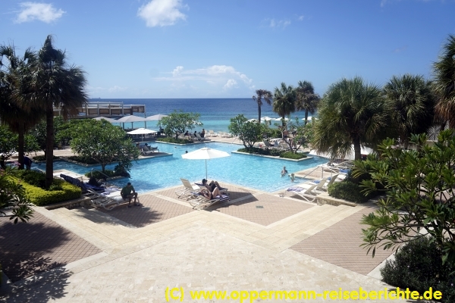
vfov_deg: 46.4
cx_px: 228
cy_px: 152
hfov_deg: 65.5
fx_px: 354
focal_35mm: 28
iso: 100
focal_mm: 28
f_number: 4.5
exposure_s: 1/1250
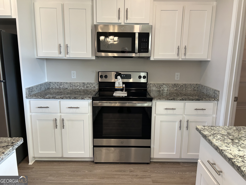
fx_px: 185
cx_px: 123
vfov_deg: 53.1
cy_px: 92
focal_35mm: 26
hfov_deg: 67.3
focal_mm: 5.7
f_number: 1.5
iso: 100
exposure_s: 1/120
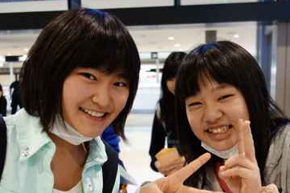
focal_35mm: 45
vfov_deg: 29.6
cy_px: 133
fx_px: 363
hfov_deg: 43.6
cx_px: 157
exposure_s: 1/30
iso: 200
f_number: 1.8
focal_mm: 10.4
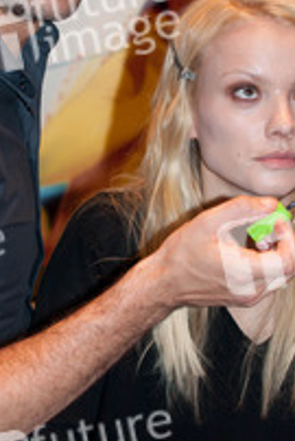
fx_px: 1276
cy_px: 135
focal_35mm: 104
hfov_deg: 13.2
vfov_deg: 19.5
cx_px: 131
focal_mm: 35
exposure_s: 1/100
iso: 320
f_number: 2.8
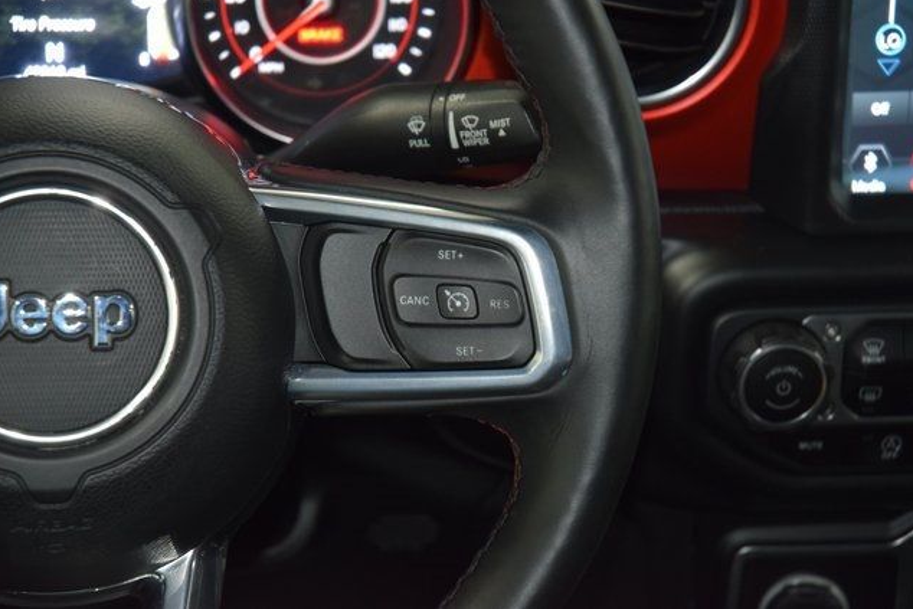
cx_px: 456
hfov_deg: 19.3
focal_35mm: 106
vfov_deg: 12.9
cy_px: 303
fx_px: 2689
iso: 1400
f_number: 4.5
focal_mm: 70
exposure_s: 1/20
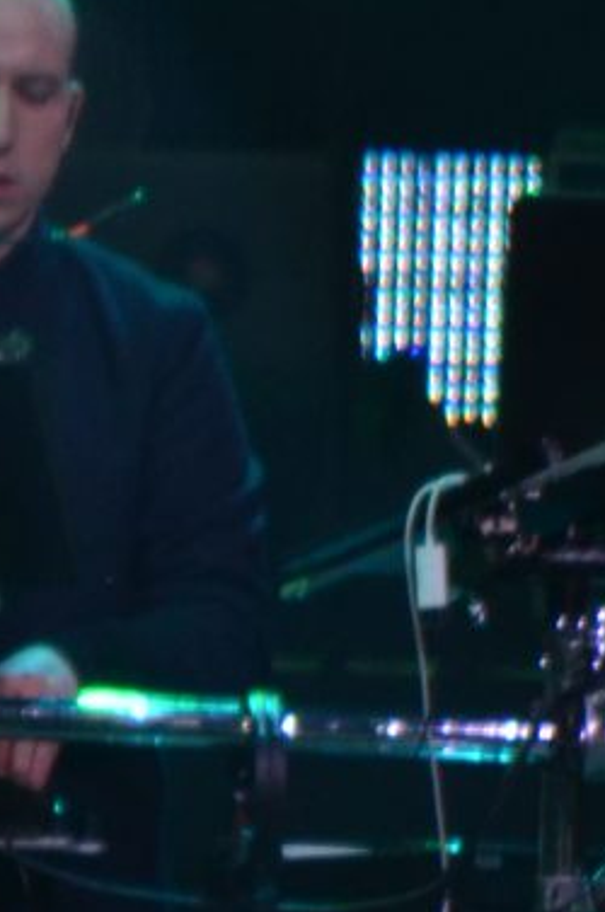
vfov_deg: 1.3
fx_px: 41238
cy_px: 1135
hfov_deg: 0.8
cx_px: -876
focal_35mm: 1630
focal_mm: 200
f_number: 5.6
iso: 800
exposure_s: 1/125
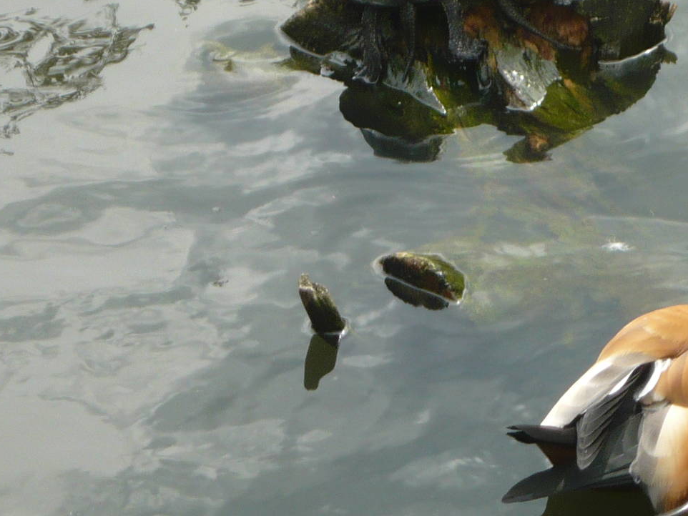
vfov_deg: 5.6
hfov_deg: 7.4
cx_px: 507
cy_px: 184
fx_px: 5288
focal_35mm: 266
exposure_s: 1/160
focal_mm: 16.5
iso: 100
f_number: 5.1
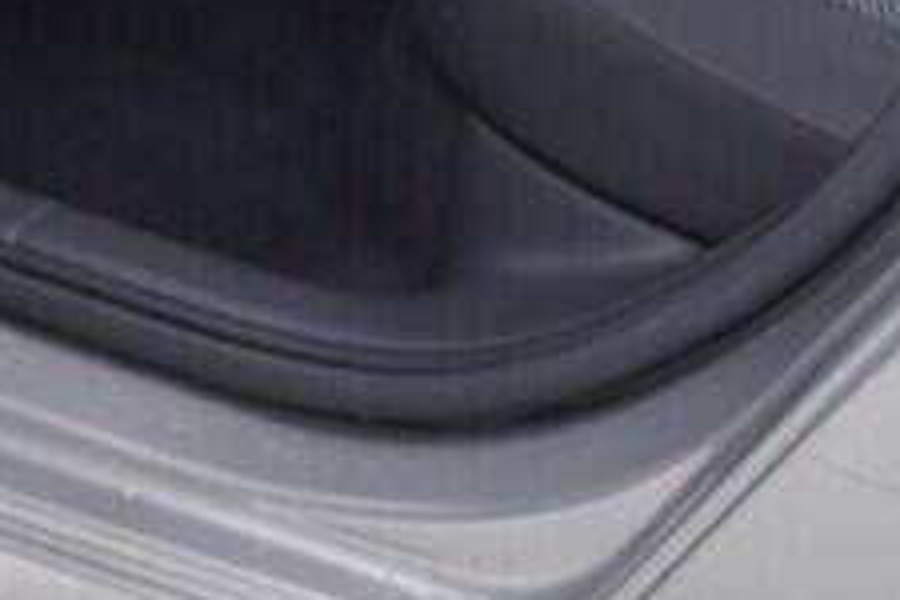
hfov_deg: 12.4
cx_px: 112
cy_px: -574
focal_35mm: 164
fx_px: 4100
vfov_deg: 8.0
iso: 125
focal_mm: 24
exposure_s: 1/40
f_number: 2.8
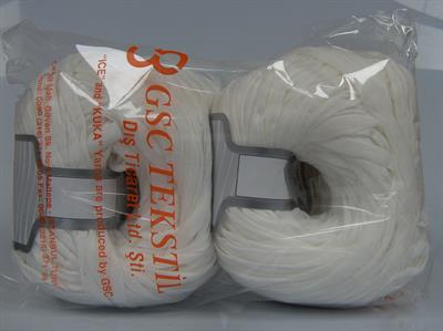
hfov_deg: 43.0
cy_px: 166
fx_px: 562
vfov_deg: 32.8
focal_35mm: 44
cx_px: 222
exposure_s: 1/80.6
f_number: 2.8
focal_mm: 8.96
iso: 100
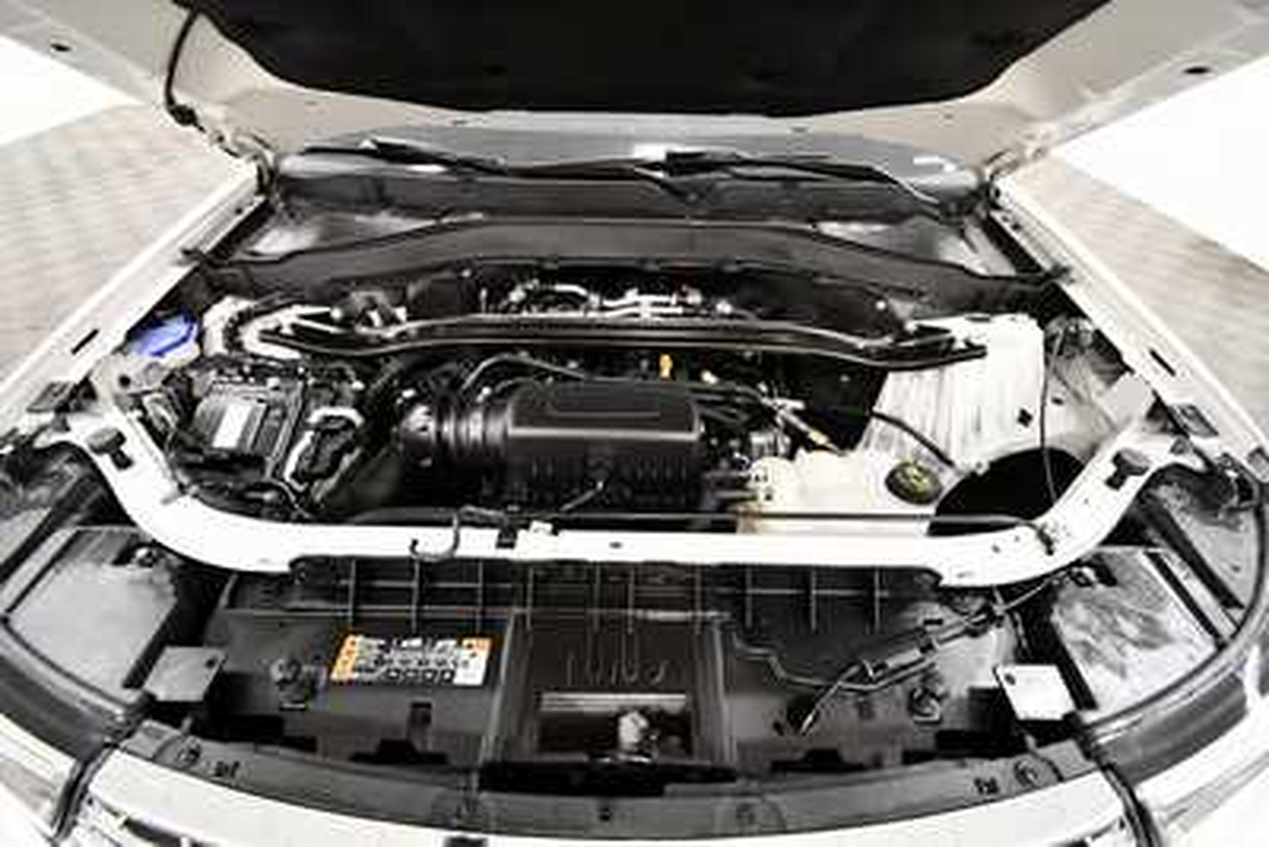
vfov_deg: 77.4
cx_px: 634
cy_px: 424
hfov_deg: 100.4
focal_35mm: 15
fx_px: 529
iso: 3200
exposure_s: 1/125
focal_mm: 10
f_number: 4.5
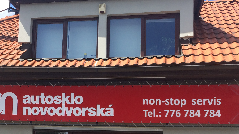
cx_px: 104
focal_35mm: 53
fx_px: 336
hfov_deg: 39.1
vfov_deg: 22.3
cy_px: 112
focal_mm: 4.12
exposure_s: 1/1208
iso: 32
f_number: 2.2
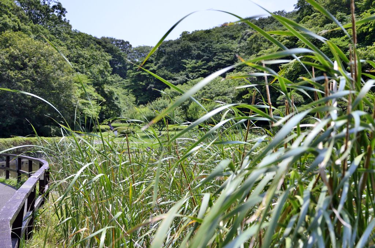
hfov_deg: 51.4
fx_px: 390
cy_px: 124
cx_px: 188
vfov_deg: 35.3
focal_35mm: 38
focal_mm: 25
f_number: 4
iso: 1250
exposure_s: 1/2500
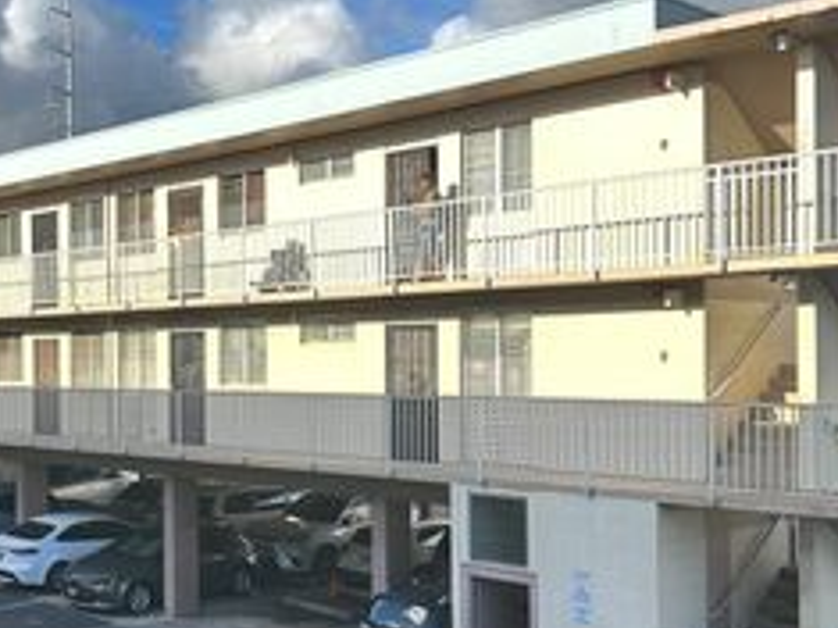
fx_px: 1234
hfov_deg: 36.5
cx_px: 193
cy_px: 380
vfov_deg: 28.5
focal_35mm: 51
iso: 80
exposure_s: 1/1019
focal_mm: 6.86
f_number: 1.78
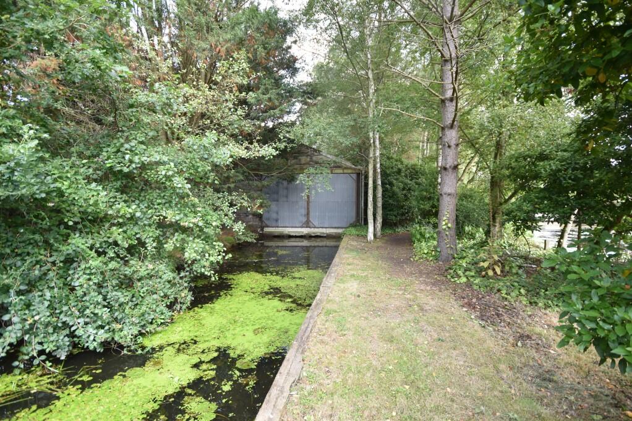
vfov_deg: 77.3
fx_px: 263
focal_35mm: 15
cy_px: 210
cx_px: 316
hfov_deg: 100.4
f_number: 5
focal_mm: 10
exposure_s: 1/100
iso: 400
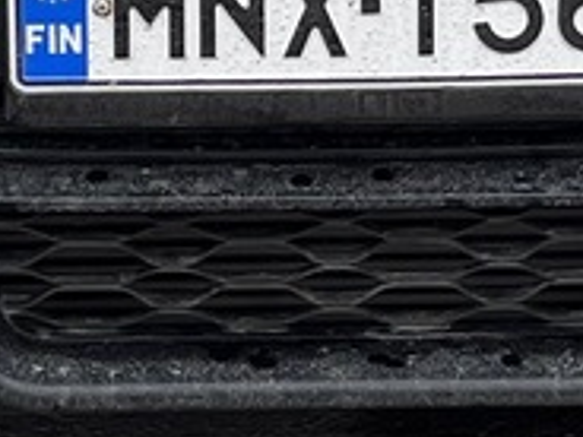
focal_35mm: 204
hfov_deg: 9.7
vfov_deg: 6.9
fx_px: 3436
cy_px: -542
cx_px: 285
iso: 50
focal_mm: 5.1
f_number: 1.6
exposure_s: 1/527
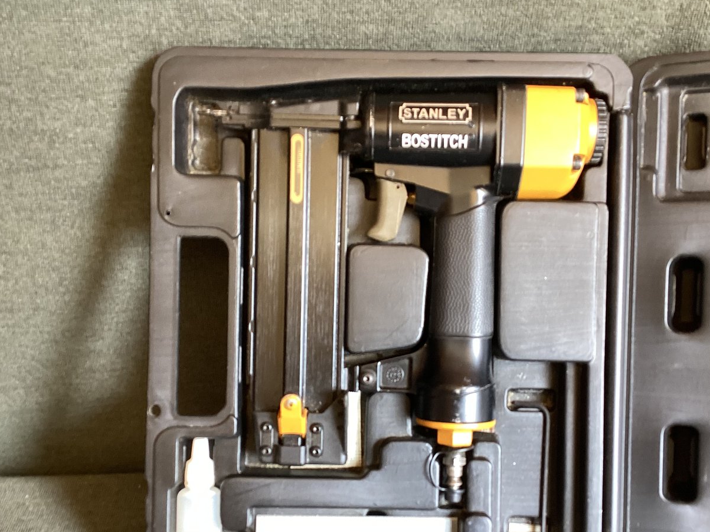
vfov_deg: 36.7
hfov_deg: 47.8
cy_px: 318
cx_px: 381
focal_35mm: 39
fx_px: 800
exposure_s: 1/60
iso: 160
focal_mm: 3.3
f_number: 2.4
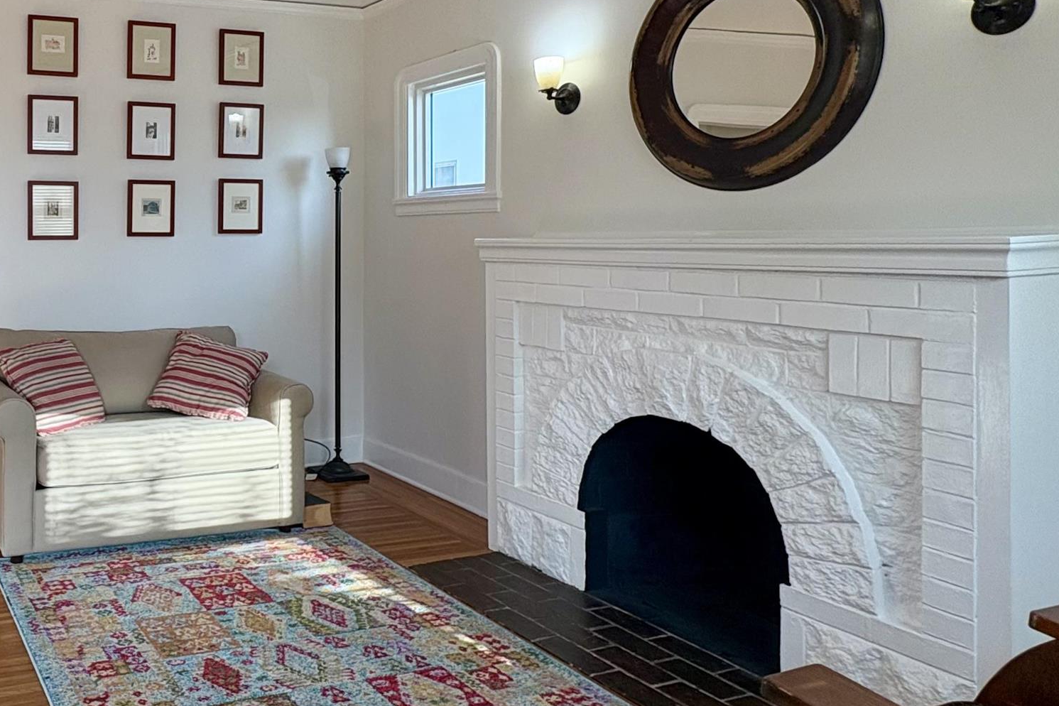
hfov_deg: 54.9
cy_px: 242
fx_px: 882
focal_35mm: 30
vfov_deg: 43.1
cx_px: 132
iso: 64
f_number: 2.2
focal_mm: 2.22
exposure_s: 1/230
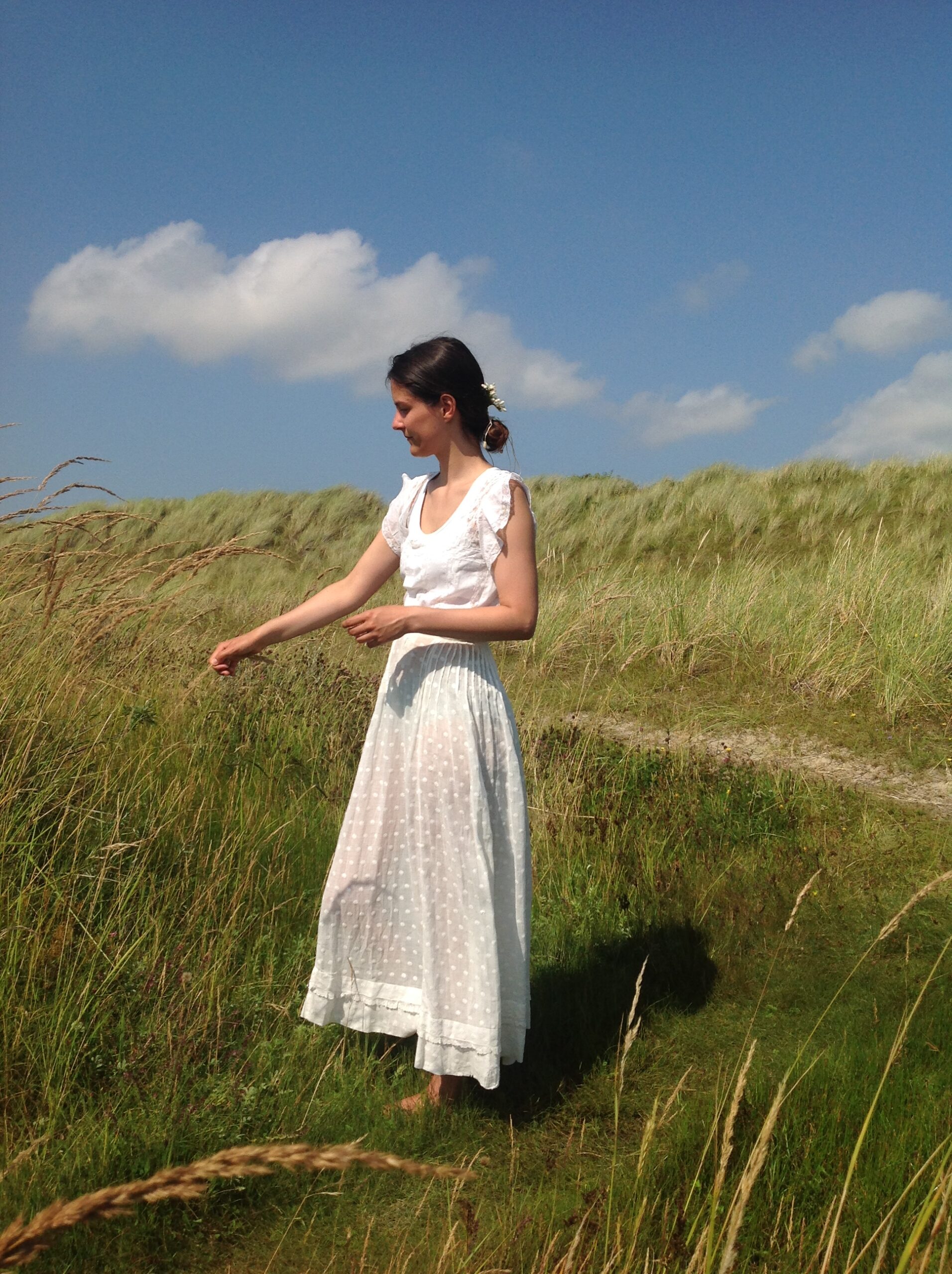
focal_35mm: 35
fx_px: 1287
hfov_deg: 40.6
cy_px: 637
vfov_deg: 52.7
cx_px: 476
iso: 50
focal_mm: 4.28
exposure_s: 1/3788
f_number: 2.4
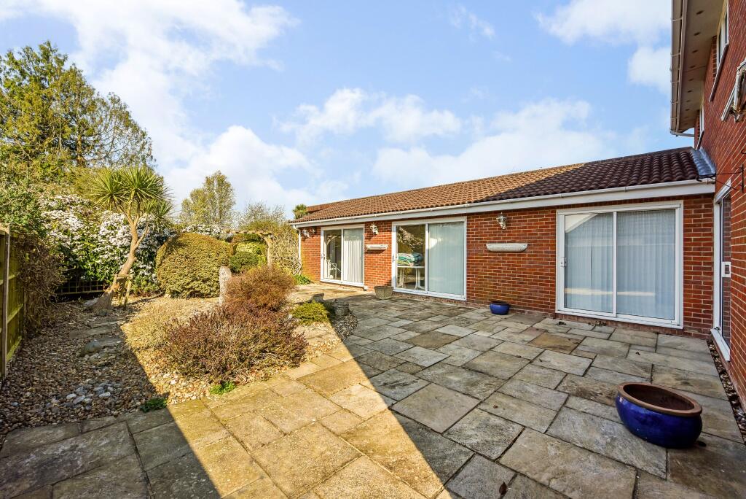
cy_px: 250
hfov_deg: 104.2
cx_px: 373
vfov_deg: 81.3
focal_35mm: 14
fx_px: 290
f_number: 7.1
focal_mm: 14
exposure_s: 1/1600
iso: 400
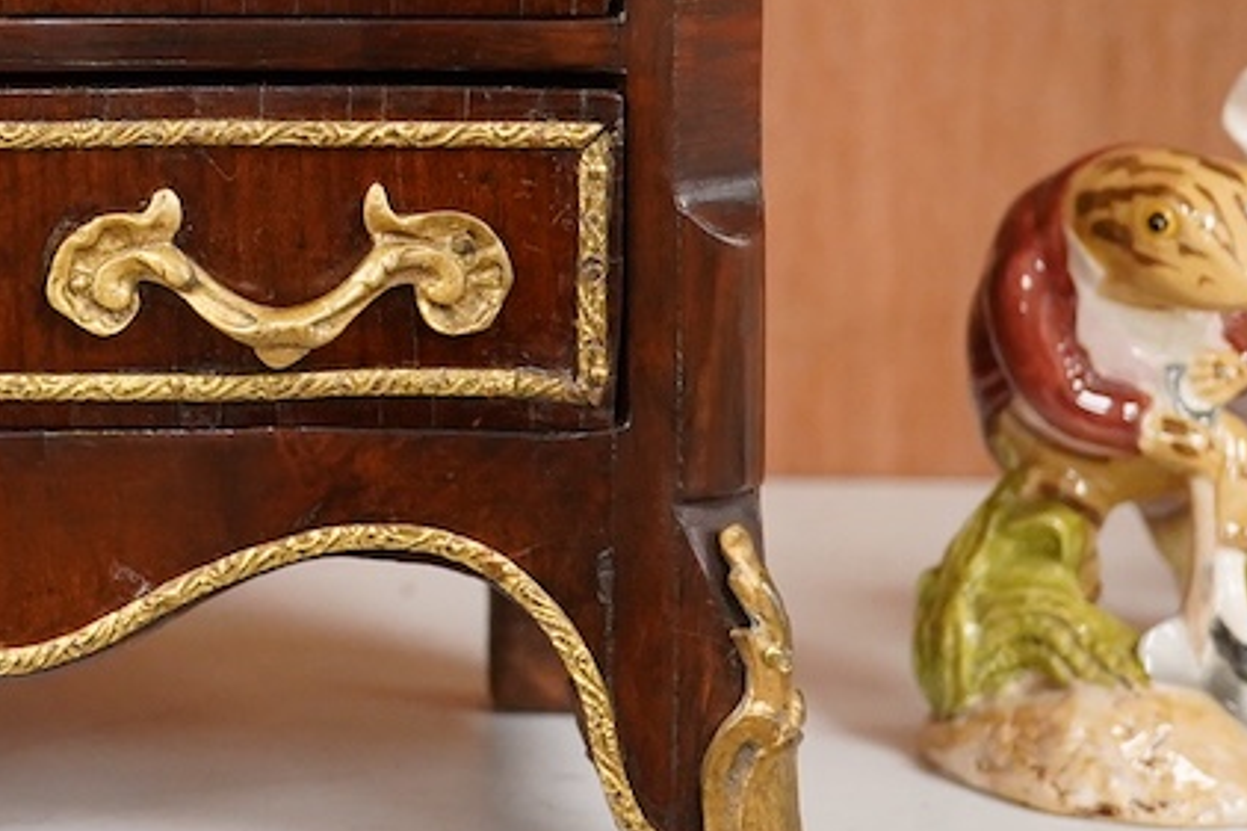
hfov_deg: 16.5
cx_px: -161
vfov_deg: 11.3
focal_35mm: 120
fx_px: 4155
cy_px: -15
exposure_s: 1/160
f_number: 7.1
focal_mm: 30
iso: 2500
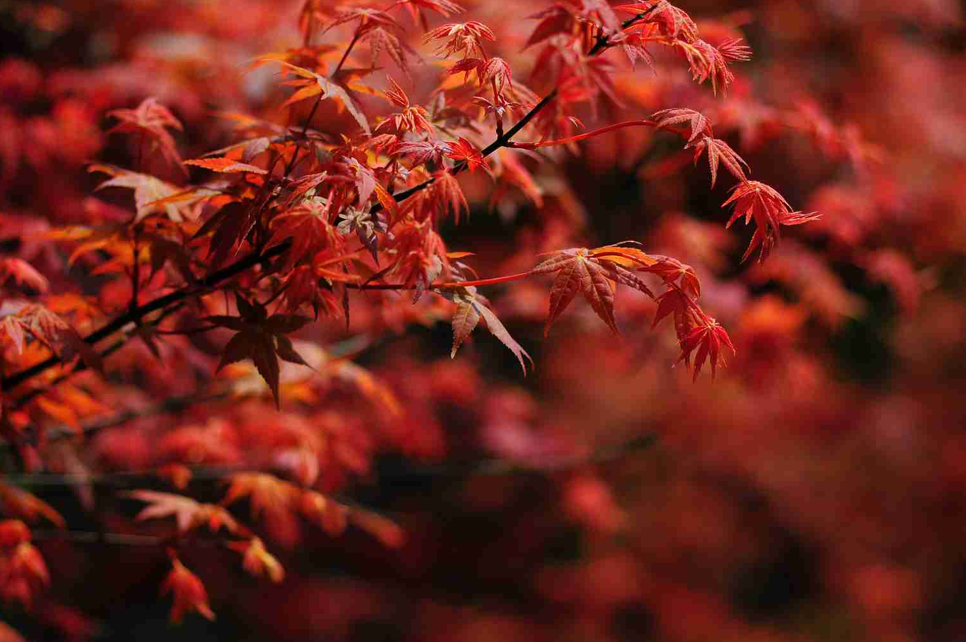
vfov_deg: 8.2
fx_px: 4463
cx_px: 493
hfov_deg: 12.4
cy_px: 310
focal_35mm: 167
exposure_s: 1/2500
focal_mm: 105
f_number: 3
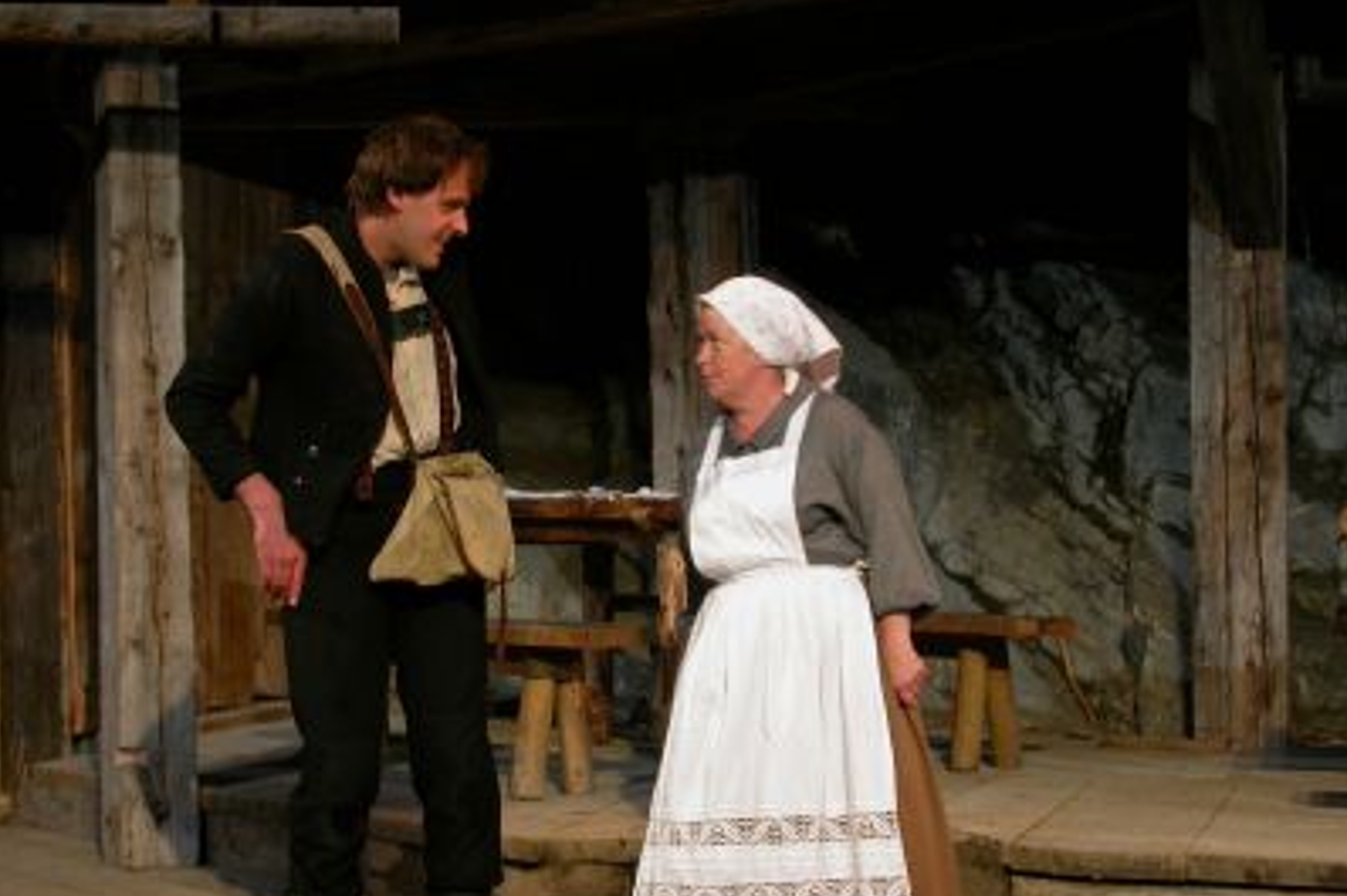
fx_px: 3366
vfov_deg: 15.2
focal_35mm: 90
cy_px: 470
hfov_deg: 22.6
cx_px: 674
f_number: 3.6
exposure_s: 1/16.2
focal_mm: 17.8
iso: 100
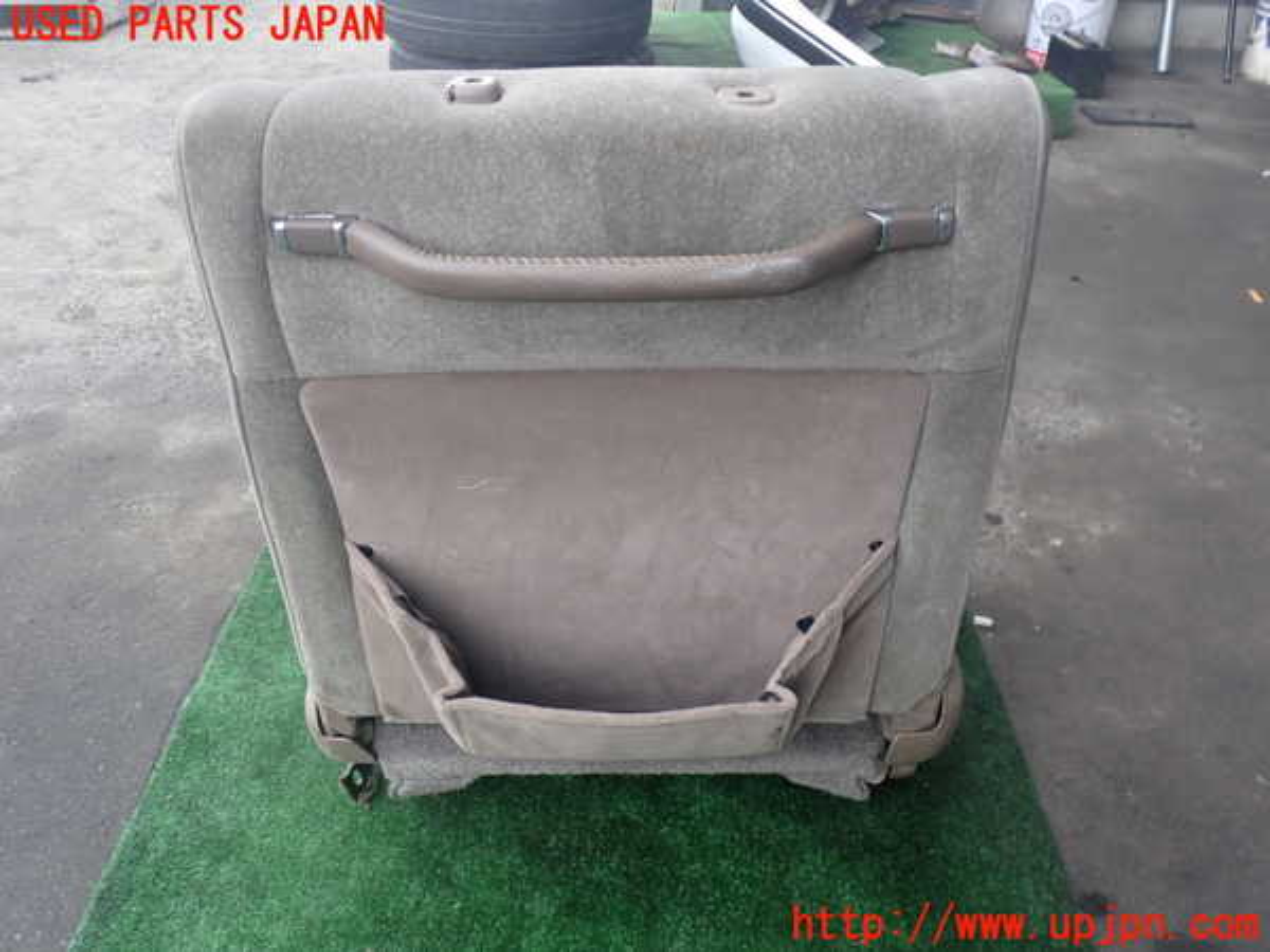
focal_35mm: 30
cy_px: 476
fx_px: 1101
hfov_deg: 60.0
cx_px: 635
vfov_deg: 46.8
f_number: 3.2
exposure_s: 1/160
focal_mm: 5.4
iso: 100
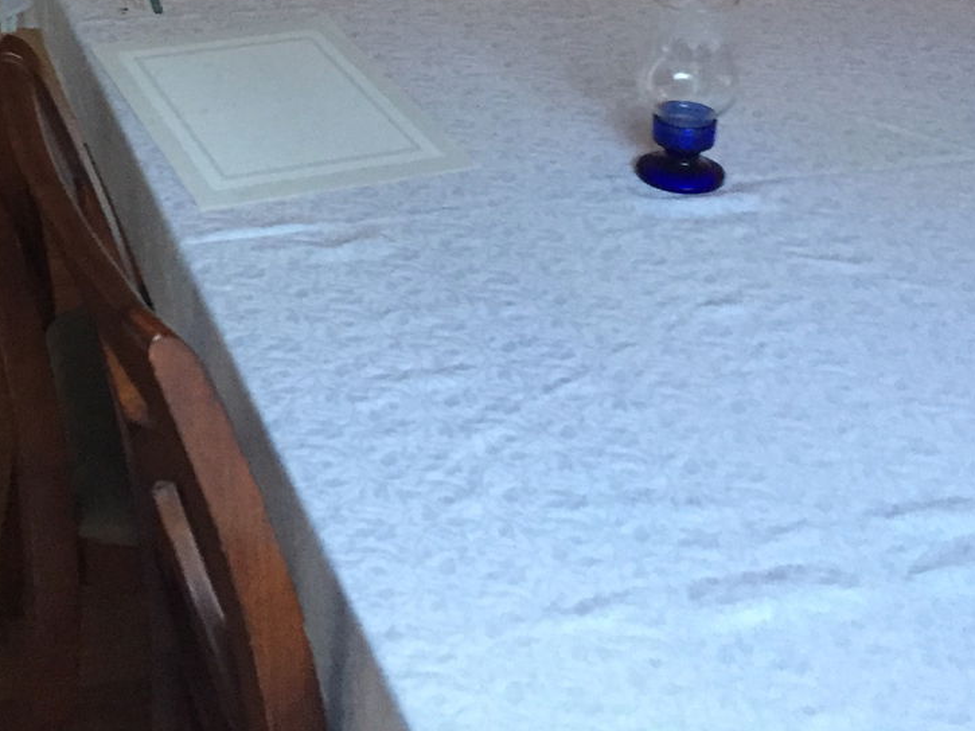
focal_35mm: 64
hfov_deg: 30.0
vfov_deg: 21.8
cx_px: 313
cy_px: -63
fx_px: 1803
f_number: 2.2
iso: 250
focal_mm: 4.15
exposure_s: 1/33
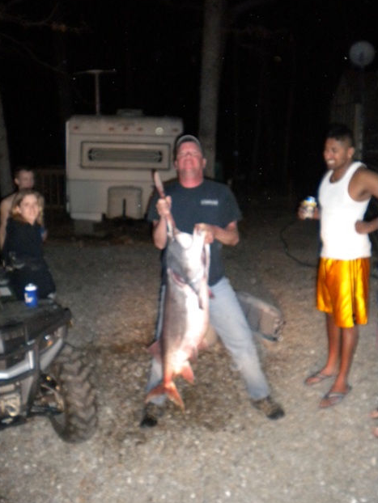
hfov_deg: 39.7
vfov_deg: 51.3
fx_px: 524
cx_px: 186
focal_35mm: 36
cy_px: 247
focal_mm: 6.3
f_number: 3.1
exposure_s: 1/30
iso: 674
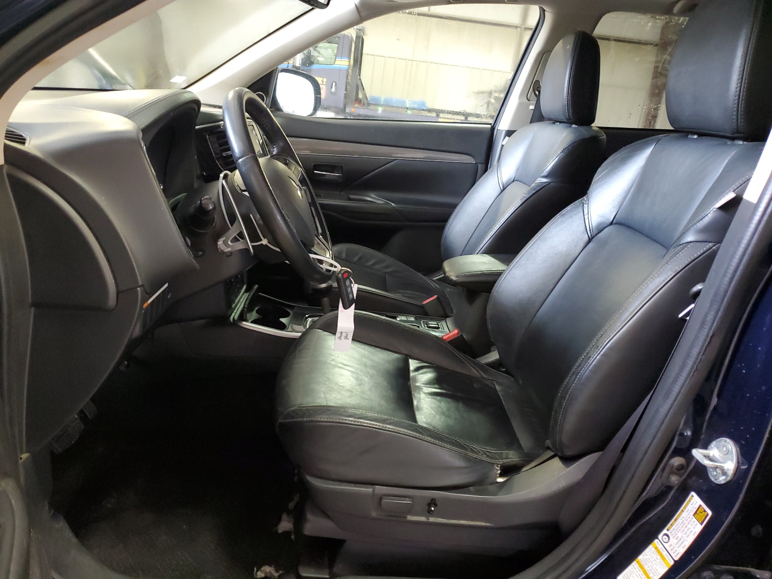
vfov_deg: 53.1
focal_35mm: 26
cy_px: 290
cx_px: 386
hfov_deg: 67.3
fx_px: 580
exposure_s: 1/30
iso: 314
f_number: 1.5
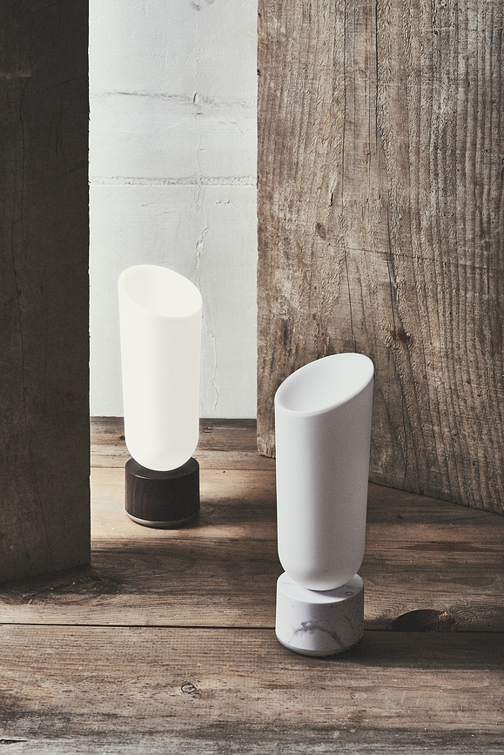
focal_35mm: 85
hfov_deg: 16.1
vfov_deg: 23.9
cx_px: 252
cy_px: 378
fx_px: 1783
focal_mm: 85
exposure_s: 1/125
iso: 200
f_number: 16
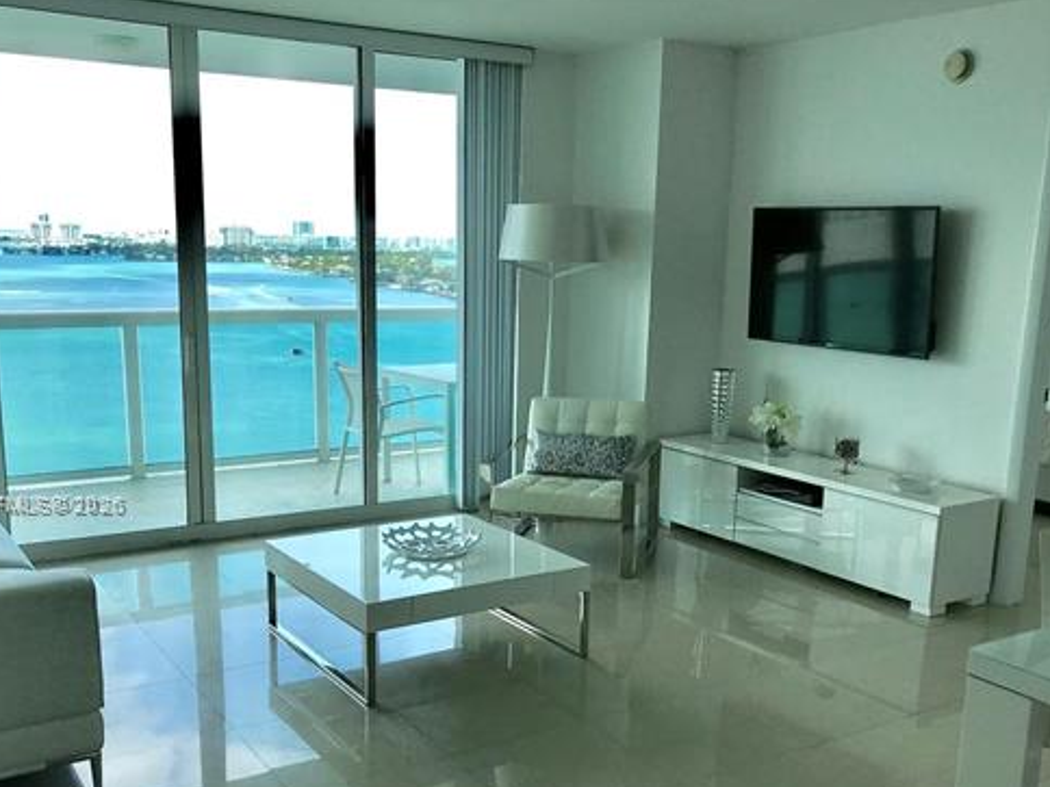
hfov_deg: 50.1
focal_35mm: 37
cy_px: 505
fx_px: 1122
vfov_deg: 38.4
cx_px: 521
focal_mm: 3.99
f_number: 1.8
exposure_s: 1/553
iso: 20
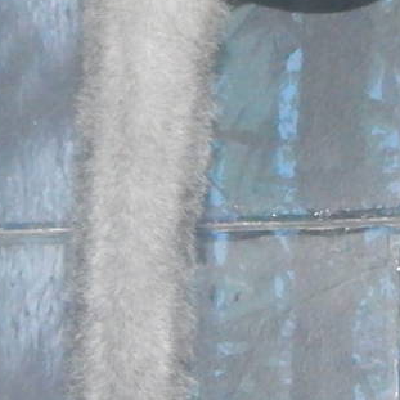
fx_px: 4523
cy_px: -194
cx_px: 84
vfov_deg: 5.0
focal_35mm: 346
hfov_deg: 5.1
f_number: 4.2
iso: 1400
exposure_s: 1/30
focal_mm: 13.5
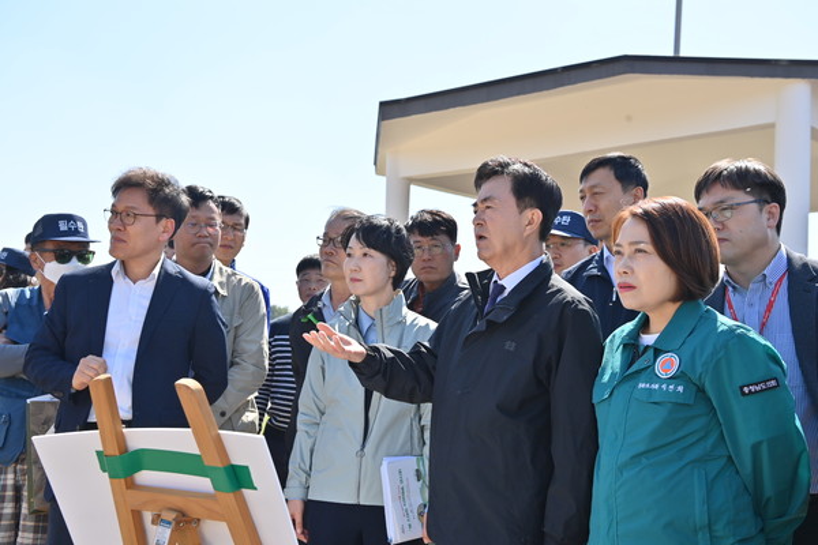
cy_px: 272
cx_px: 409
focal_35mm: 48
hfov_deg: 41.1
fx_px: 1091
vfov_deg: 28.1
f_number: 7.1
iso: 100
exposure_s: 1/250
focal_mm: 48
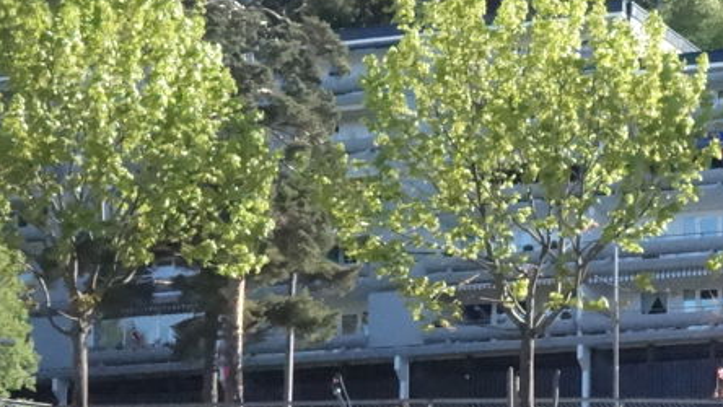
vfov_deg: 7.9
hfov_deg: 13.8
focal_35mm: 154
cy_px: 310
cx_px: 715
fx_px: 2953
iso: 6400
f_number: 11
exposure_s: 1/2000
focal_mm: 17.8
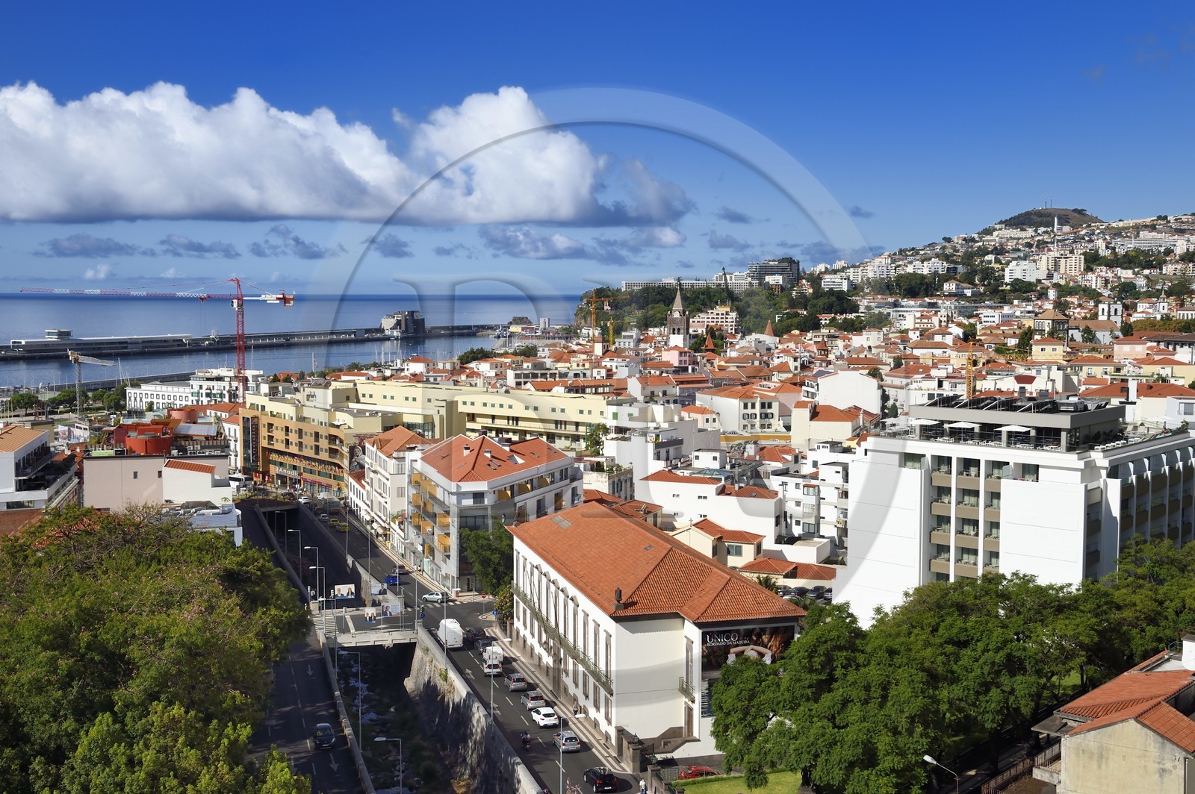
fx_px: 1327
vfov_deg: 33.3
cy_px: 397
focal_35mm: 40
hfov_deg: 48.5
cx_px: 598
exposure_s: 1/500
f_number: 11
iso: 200
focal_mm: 40
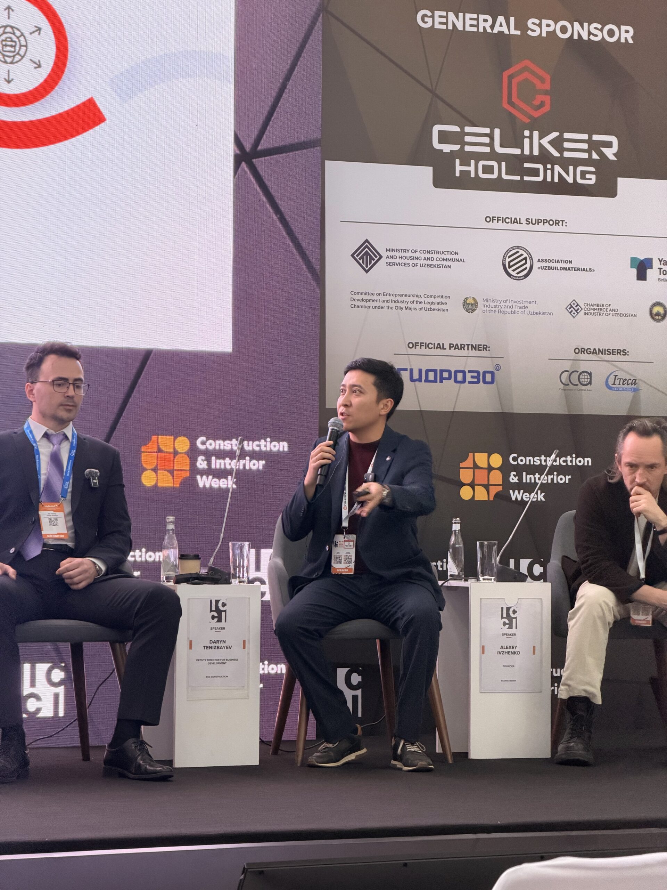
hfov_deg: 14.8
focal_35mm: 100
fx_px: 2569
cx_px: 334
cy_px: 445
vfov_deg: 19.6
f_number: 2.8
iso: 500
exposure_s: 1/60
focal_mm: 16.89
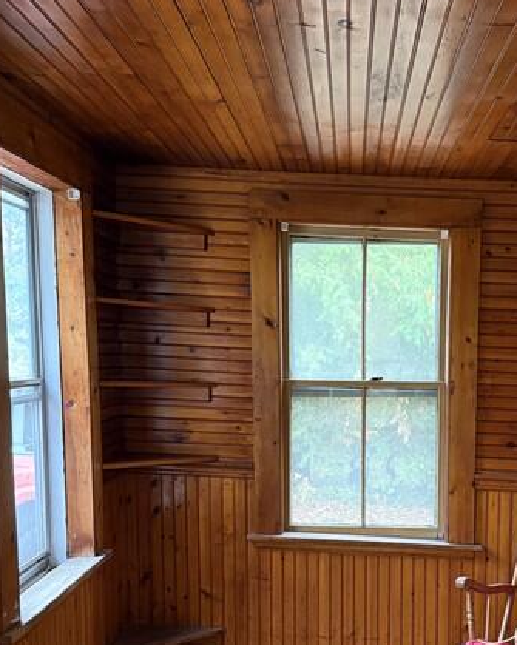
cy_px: 444
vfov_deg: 42.1
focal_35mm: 43
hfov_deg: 34.6
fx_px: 822
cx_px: 350
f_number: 1.78
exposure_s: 1/56
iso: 800
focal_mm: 6.76
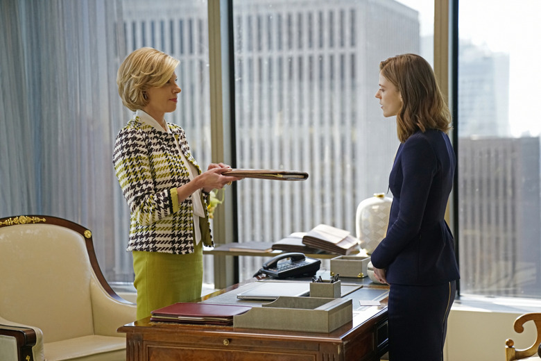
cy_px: 180
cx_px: 270
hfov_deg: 28.8
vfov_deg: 19.5
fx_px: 1052
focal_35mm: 70
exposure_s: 1/200
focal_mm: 70
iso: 3200
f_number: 2.8
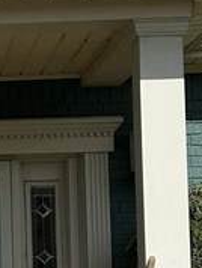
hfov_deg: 9.8
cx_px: -210
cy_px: 184
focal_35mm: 140
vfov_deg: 14.0
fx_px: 1087
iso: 50
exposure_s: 1/6993
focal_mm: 5.7
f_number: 1.5
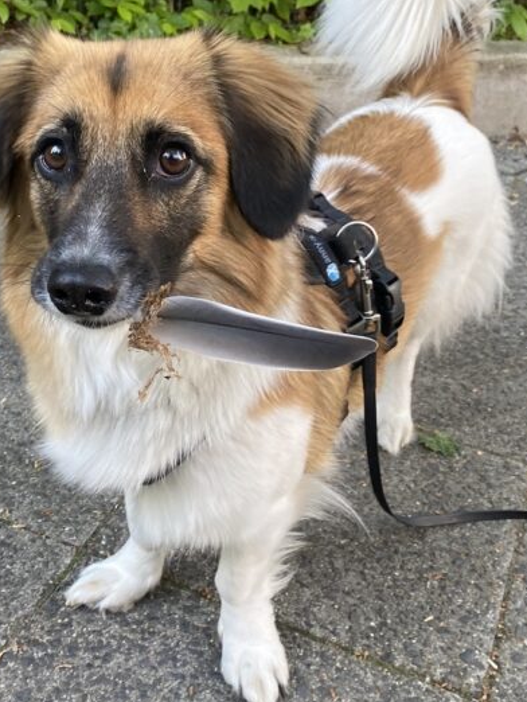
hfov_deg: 28.4
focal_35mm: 51
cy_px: 257
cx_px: 181
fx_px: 1034
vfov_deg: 37.2
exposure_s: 1/121
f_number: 1.8
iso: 125
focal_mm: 4.25
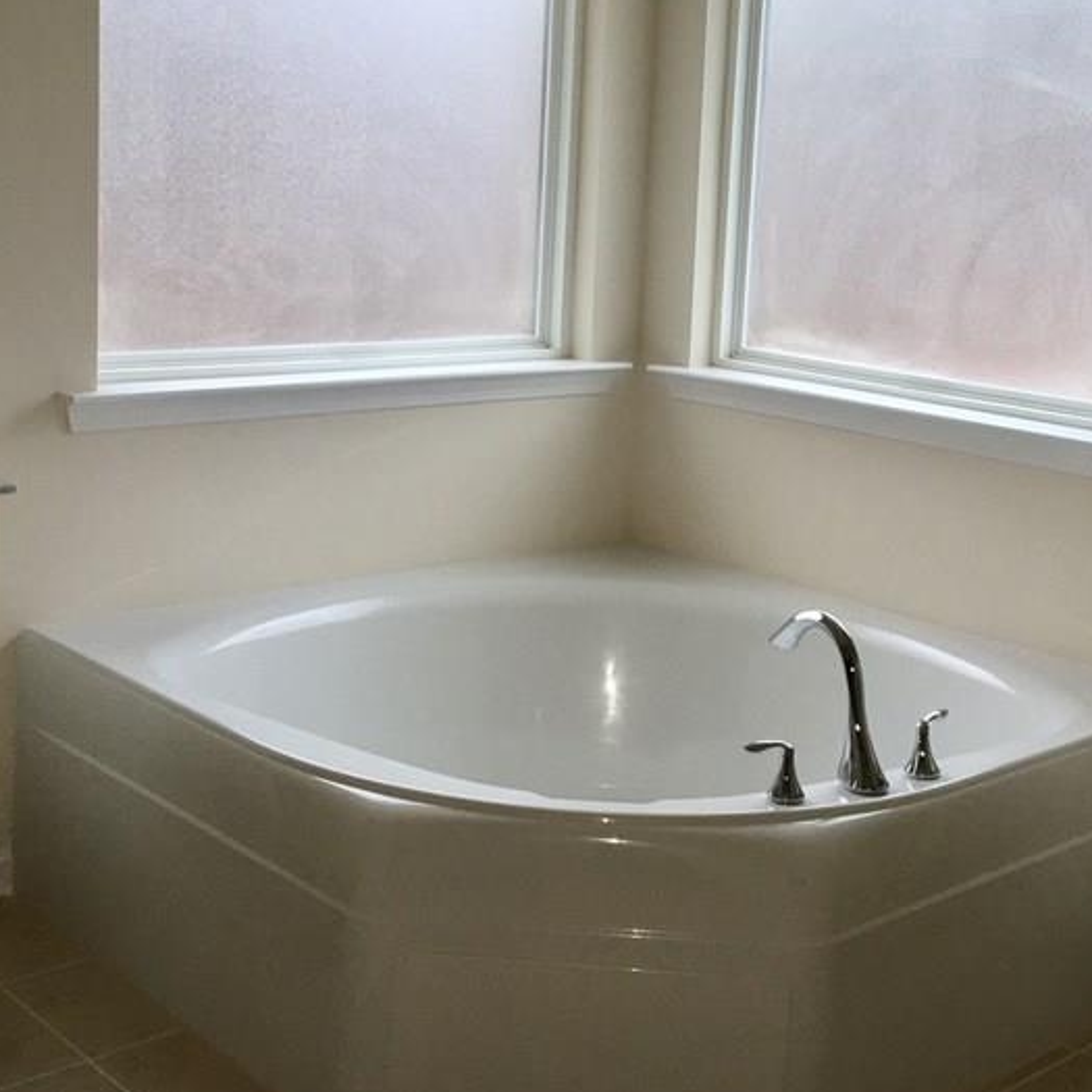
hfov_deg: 34.0
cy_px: 391
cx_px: 616
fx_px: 1785
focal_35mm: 50
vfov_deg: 33.8
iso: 64
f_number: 2.2
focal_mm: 4.15
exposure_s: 1/30
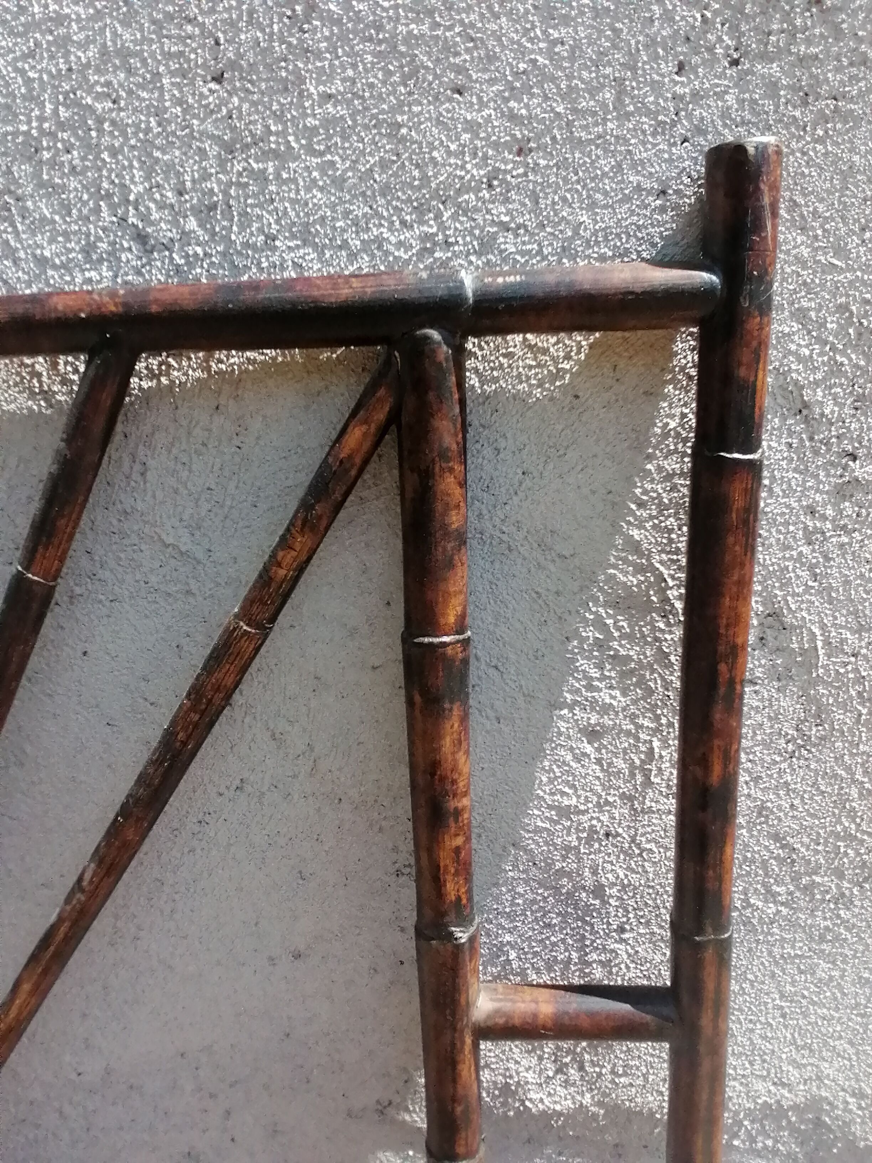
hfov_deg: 53.1
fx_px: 873
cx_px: 436
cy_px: 582
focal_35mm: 26
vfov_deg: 67.3
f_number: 2.4
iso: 125
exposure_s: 1/900
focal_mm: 2.84
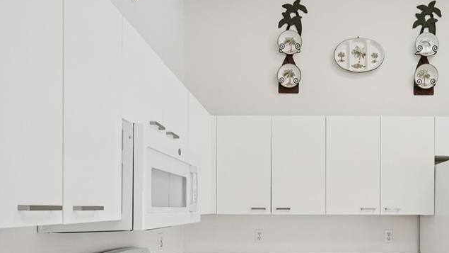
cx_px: 292
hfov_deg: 68.3
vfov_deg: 41.0
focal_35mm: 27
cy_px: 203
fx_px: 321
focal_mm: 16
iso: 400
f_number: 8
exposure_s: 1/25
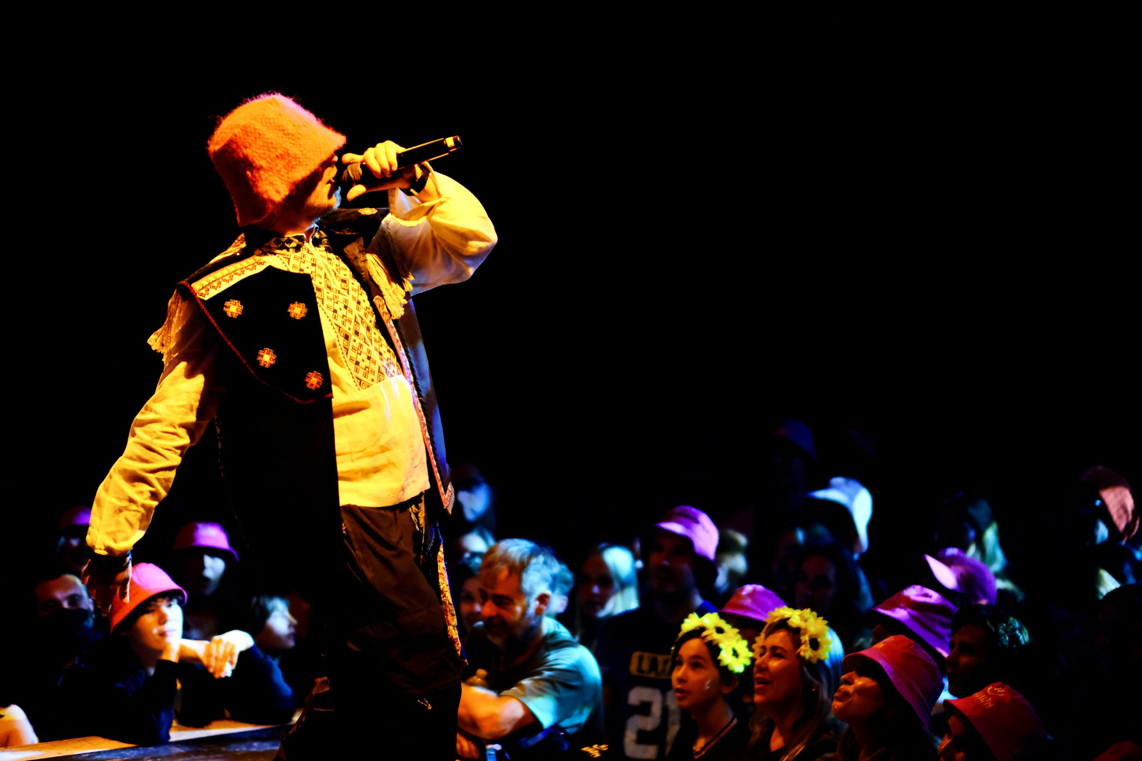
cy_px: 380
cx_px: 571
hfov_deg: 24.2
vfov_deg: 16.3
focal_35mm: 84
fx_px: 2665
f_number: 1.2
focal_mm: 56
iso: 3200
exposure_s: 1/800
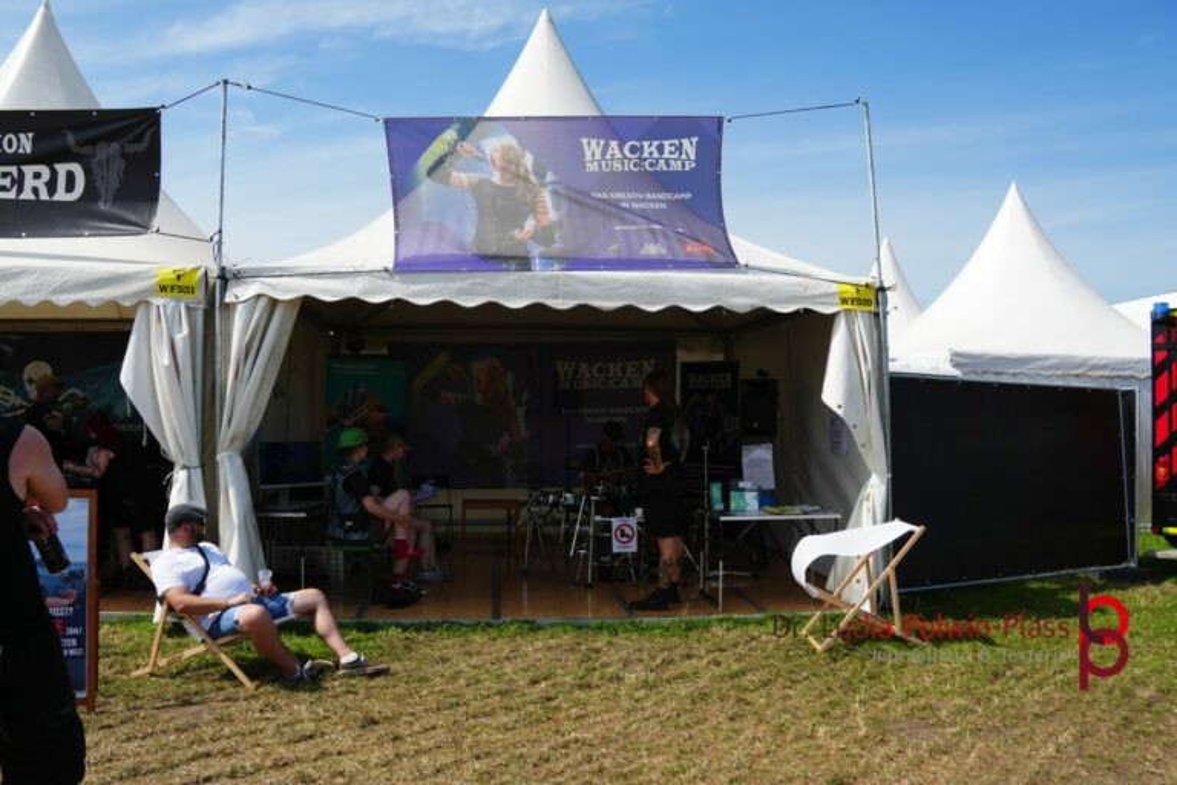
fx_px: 883
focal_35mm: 27
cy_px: 392
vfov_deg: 47.9
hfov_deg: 67.4
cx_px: 588
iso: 100
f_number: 10
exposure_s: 1/160
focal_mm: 18
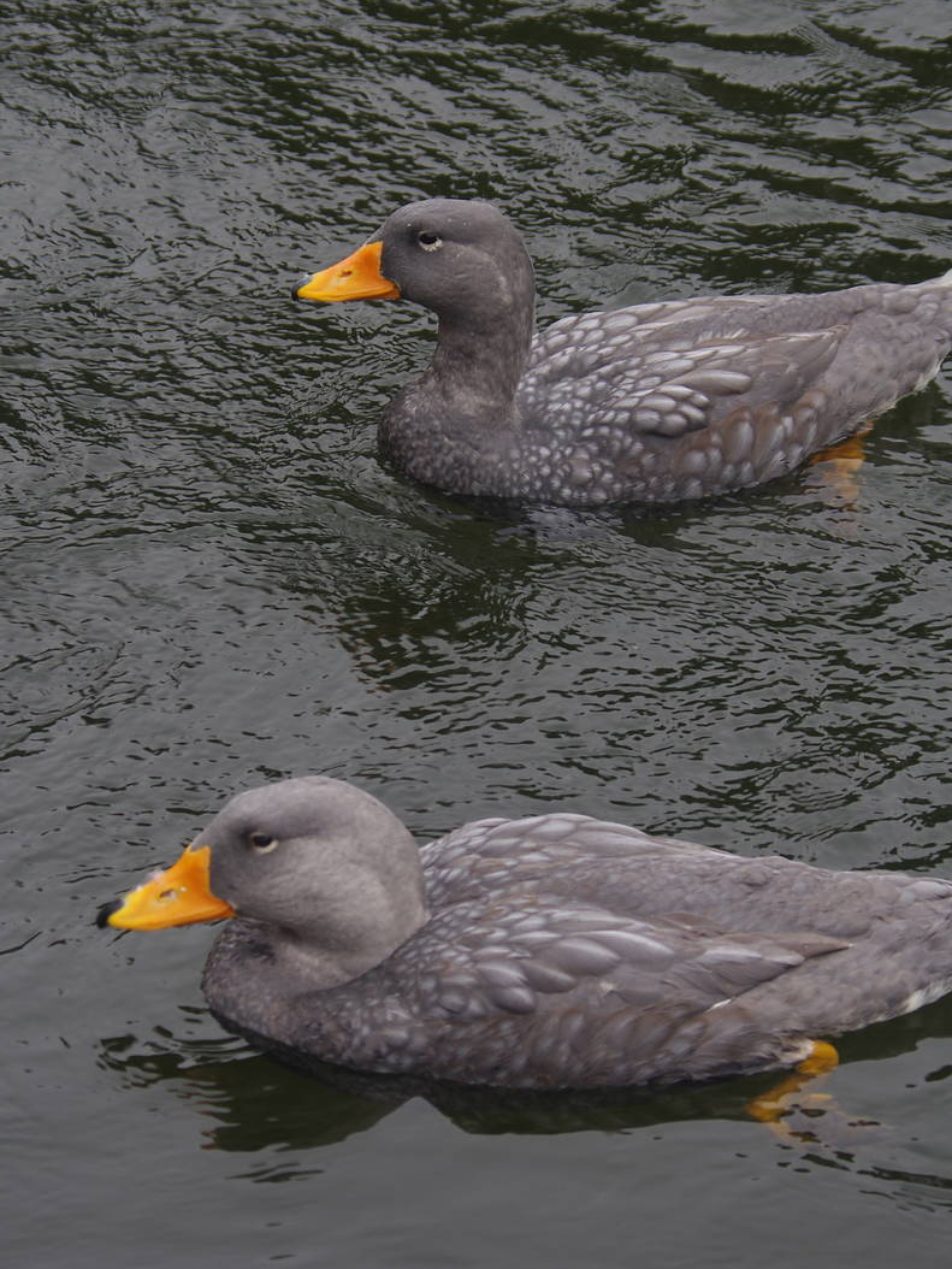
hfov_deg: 10.8
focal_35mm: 137
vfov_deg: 14.4
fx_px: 5022
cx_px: 472
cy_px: 636
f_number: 5.6
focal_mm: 62.5
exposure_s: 1/125
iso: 100
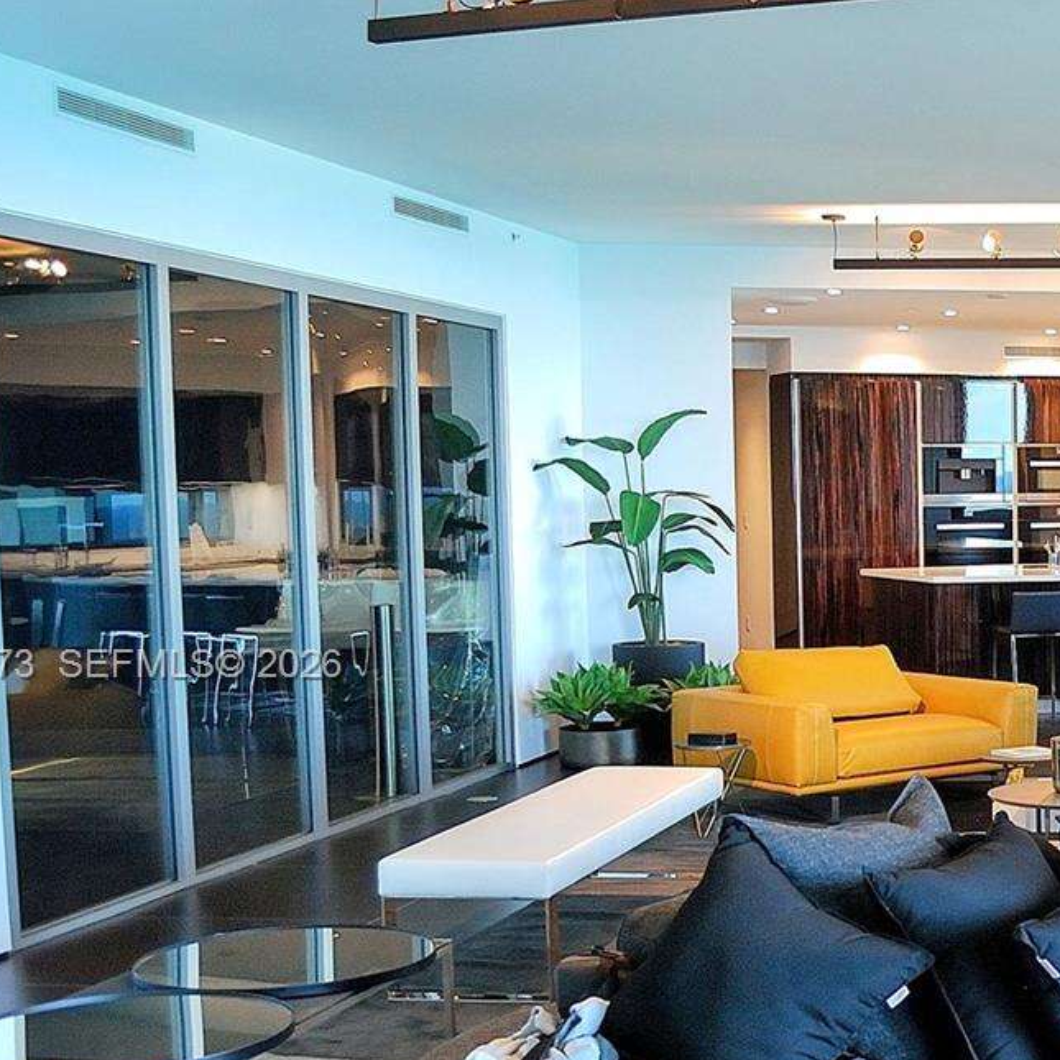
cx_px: 1145
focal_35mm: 57
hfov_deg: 27.6
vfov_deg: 29.9
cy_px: 667
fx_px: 1975
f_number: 3.5
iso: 560
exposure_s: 1/30
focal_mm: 18
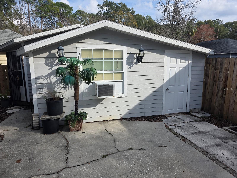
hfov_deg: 73.9
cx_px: 118
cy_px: 89
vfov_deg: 58.9
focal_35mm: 23
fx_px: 157
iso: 80
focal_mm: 6.3
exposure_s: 1/5296
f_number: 1.7
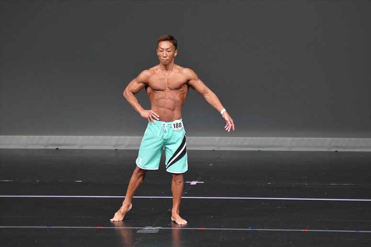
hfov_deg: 6.5
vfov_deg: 4.4
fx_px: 3245
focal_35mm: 315
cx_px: 186
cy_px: 124
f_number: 5.6
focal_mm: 210
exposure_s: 1/400
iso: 4000
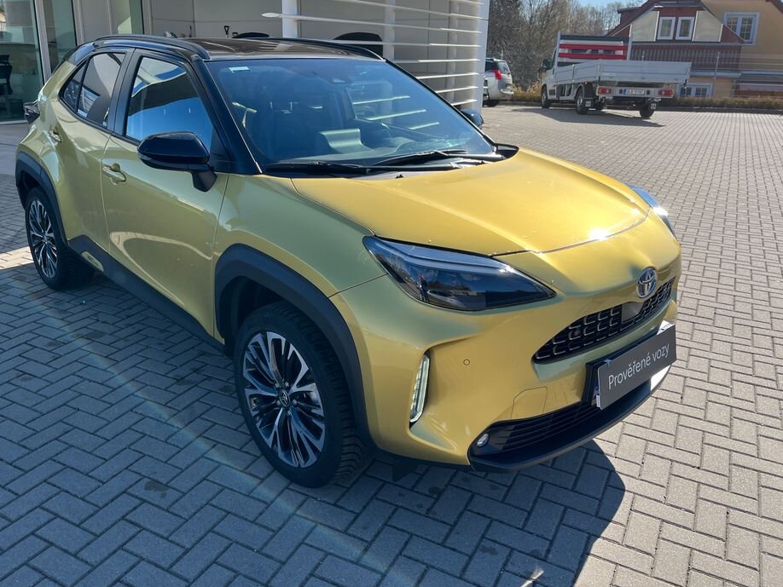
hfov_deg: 61.5
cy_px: 262
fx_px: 656
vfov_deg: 48.2
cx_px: 348
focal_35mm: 29
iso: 50
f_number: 1.6
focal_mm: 5.1
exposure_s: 1/1890
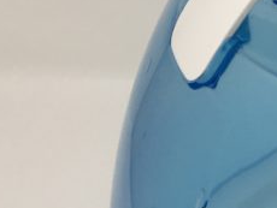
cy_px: 232
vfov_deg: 10.8
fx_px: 1089
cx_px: 461
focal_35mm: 136
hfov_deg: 13.3
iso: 25
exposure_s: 1/127
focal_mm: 4.15
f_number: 2.2
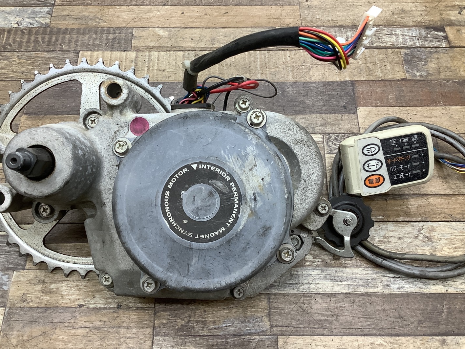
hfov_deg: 51.3
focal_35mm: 36
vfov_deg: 39.6
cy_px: 165
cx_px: 221
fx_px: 484
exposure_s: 1/60
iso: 100
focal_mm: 3.3
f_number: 2.4
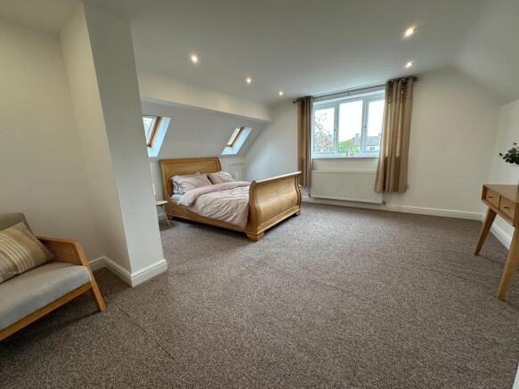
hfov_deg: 102.1
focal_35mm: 14
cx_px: 260
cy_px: 194
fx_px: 210
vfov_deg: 85.7
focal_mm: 2.22
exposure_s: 1/100
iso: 125
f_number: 2.2
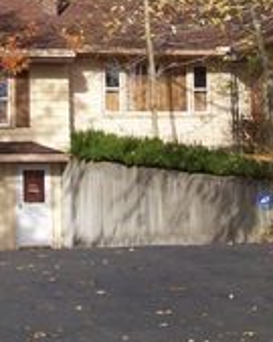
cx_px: 166
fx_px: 1314
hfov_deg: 11.9
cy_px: -17
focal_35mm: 130
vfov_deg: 14.5
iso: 80
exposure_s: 1/286
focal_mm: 7.6
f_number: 5.4
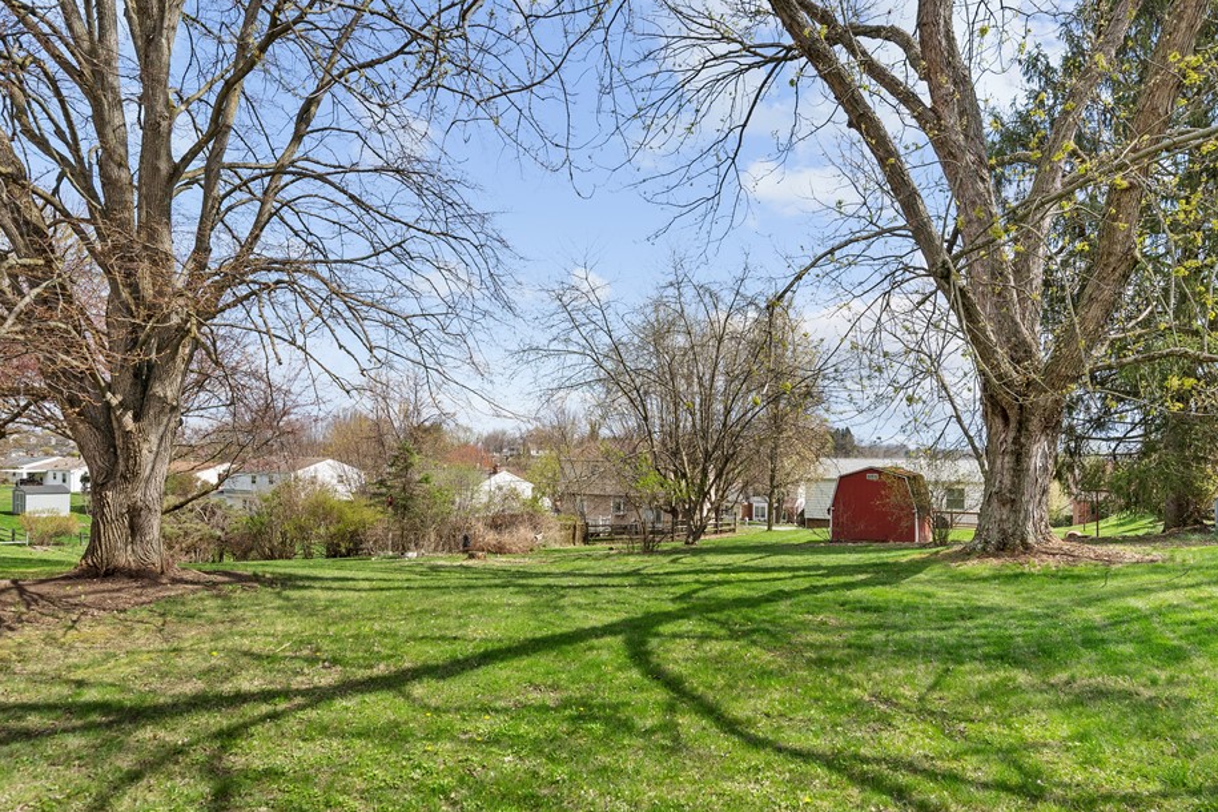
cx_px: 652
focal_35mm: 19
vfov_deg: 64.1
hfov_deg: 86.8
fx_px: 643
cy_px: 474
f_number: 6.3
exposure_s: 1/320
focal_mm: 16
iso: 100
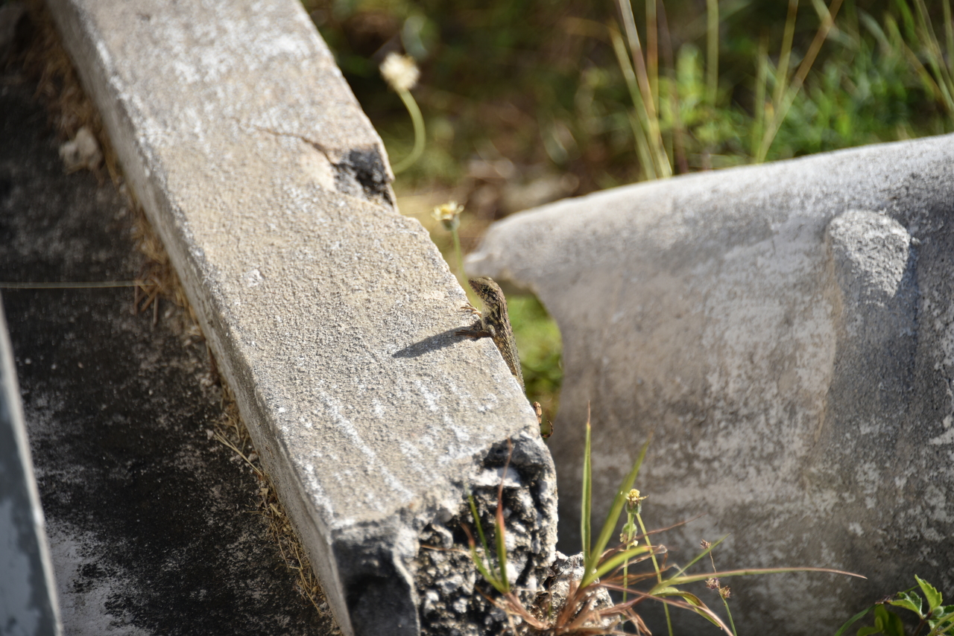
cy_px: 318
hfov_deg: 6.9
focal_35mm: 300
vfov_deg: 4.6
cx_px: 477
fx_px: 7951
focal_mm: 300
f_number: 5.6
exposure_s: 1/640
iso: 160
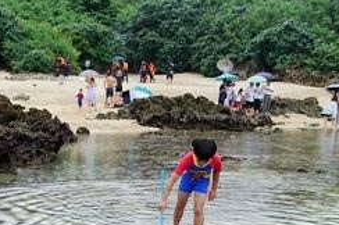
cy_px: 233
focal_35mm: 64
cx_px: 47
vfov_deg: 20.4
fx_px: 602
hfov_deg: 30.4
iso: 125
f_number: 3.5
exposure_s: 1/80
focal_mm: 8.8
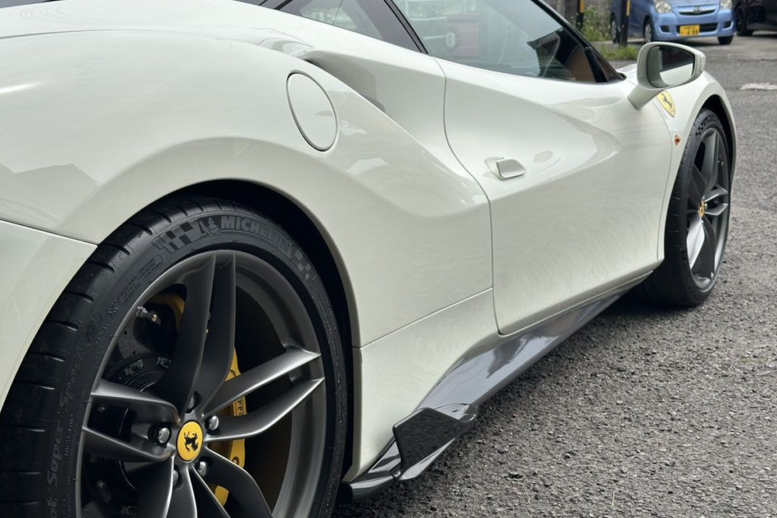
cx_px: 393
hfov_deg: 38.9
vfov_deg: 26.5
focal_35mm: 51
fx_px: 1101
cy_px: 262
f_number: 1.78
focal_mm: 6.86
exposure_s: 1/2597
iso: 64
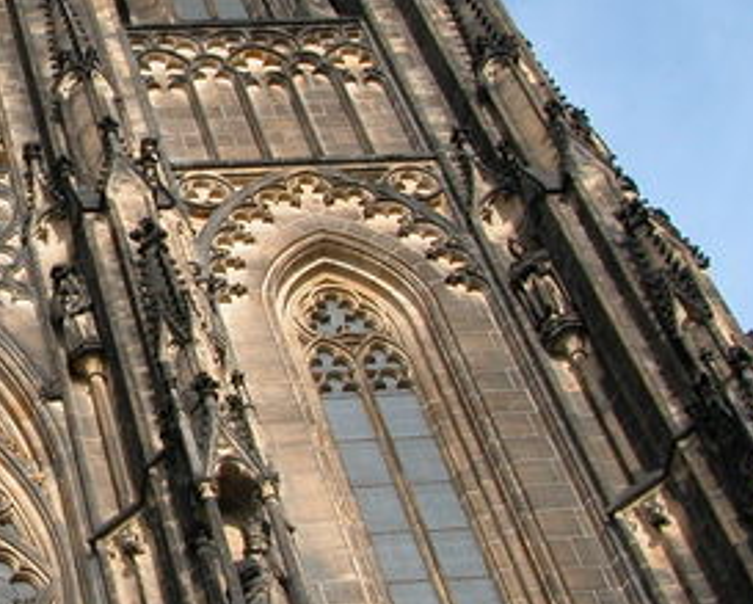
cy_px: 226
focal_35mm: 100
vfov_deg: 15.4
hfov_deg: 17.7
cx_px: -268
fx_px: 2231
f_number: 5.6
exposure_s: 1/230
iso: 100
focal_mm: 8.9
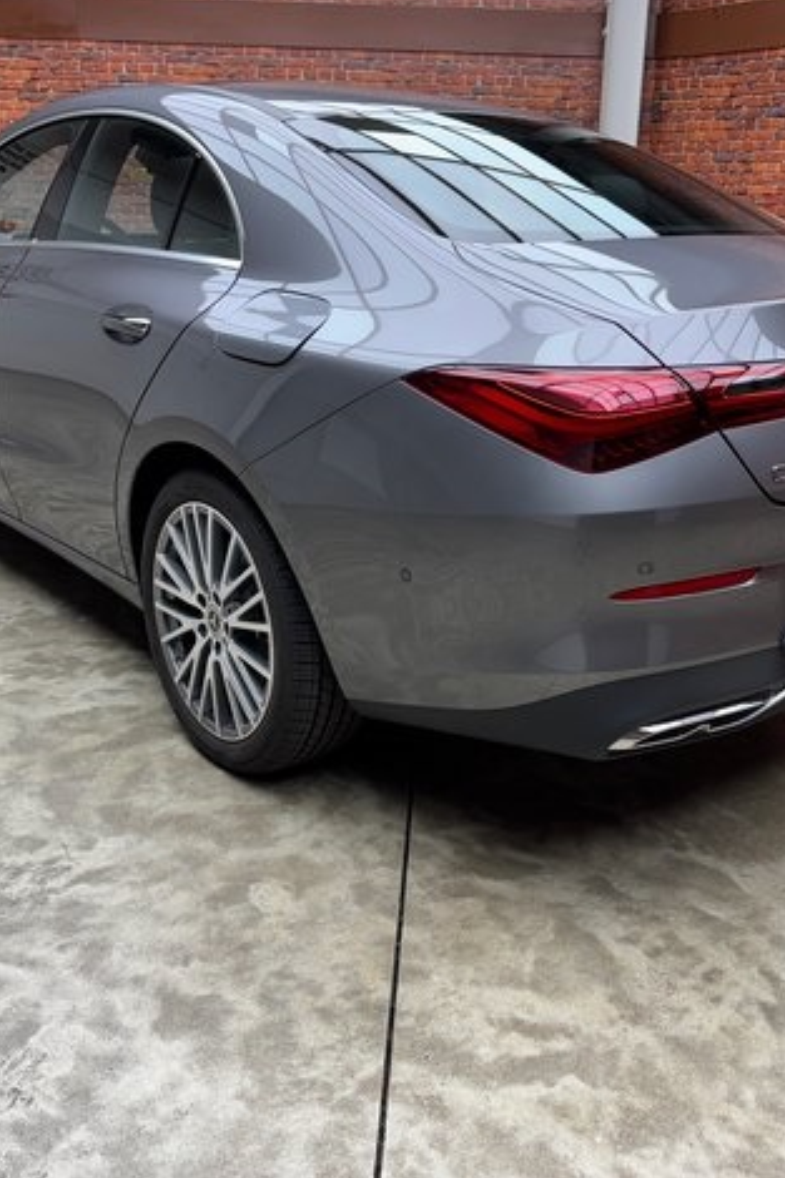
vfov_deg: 55.8
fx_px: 1113
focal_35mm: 34
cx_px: 434
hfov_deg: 38.8
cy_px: 581
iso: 64
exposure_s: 1/120
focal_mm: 6.76
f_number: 1.78
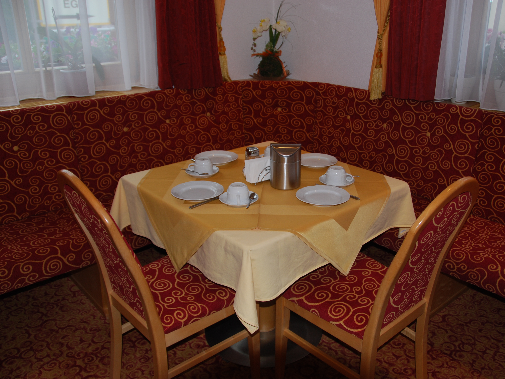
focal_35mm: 30
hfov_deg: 59.8
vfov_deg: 46.8
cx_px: 280
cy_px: 188
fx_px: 438
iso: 200
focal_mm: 18
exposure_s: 1/60
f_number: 3.5
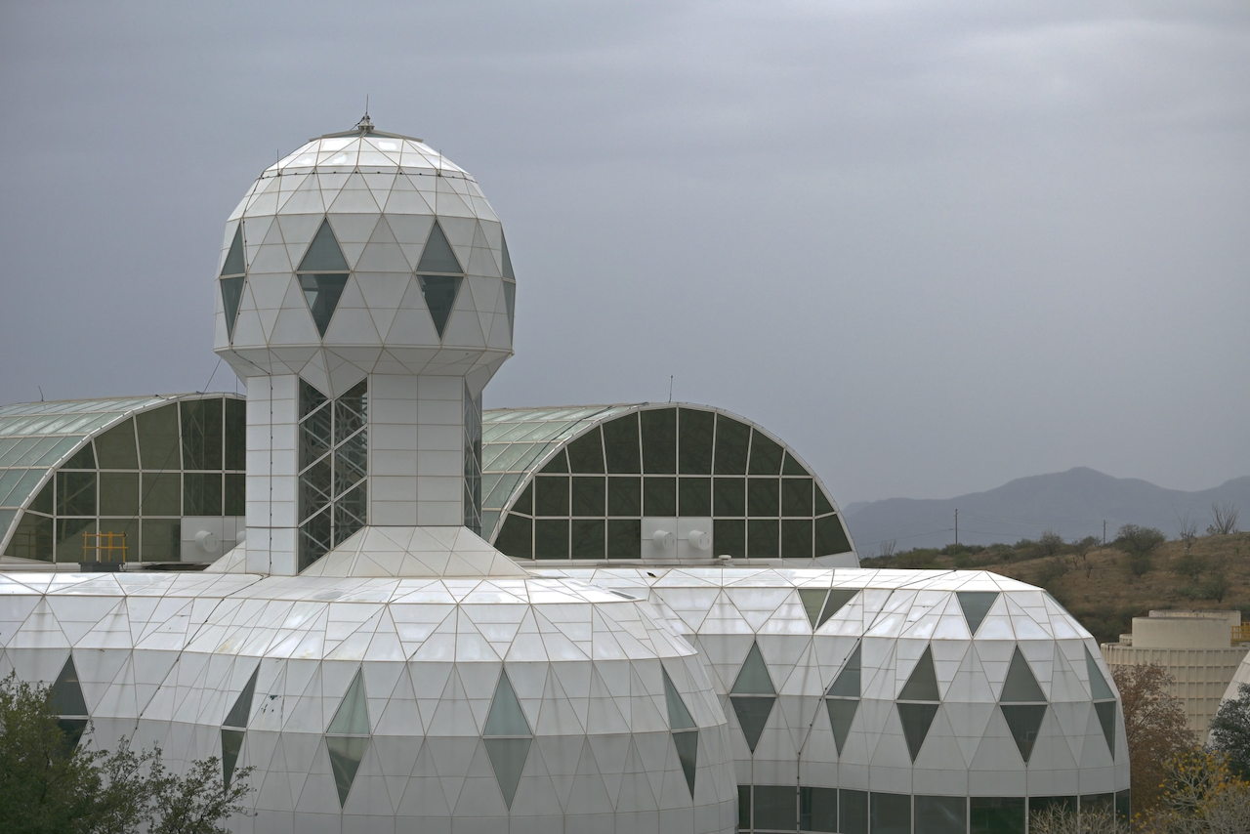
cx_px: 625
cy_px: 417
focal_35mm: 100
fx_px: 3473
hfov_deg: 20.4
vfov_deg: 13.7
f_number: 7.1
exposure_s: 1/640
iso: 400
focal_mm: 100
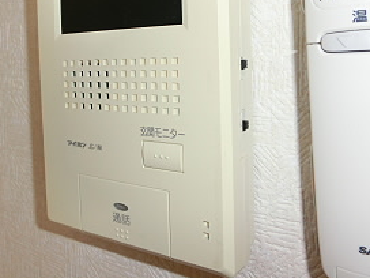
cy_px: 72
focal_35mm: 38
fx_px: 406
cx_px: 129
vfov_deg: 36.9
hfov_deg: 48.3
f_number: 3
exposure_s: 1/60
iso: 80
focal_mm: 4.24
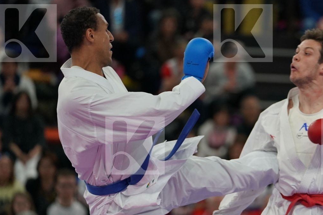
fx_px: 3185
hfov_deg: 5.8
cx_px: 243
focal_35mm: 355
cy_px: 146
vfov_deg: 3.9
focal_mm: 200
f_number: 2.8
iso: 1600
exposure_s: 1/1000
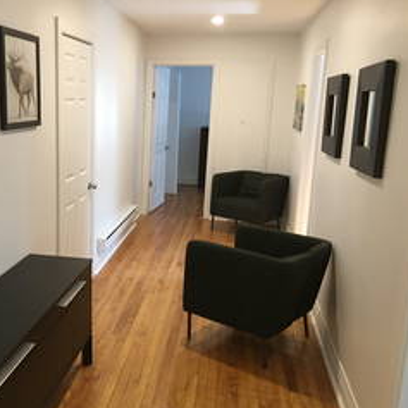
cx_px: 134
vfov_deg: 42.8
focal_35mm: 39
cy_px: 219
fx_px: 520
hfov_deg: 42.2
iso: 50
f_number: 2.2
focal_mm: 4.15
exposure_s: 1/15
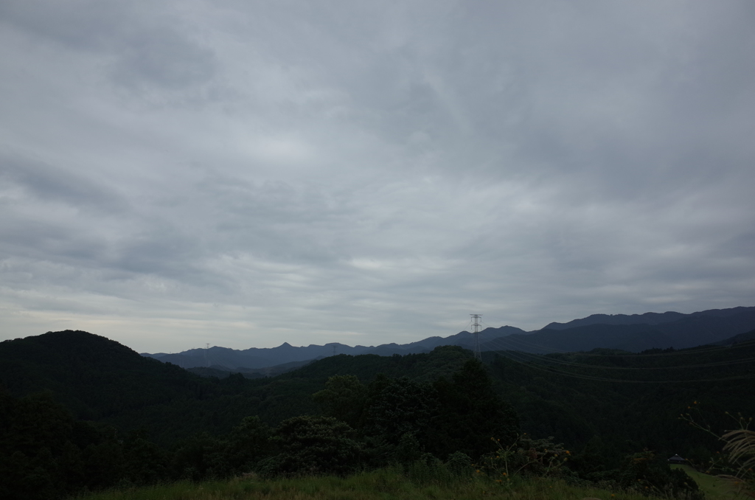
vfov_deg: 46.2
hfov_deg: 65.6
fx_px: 586
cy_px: 250
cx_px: 378
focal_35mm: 28
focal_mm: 18.3
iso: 100
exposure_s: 1/125
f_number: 4
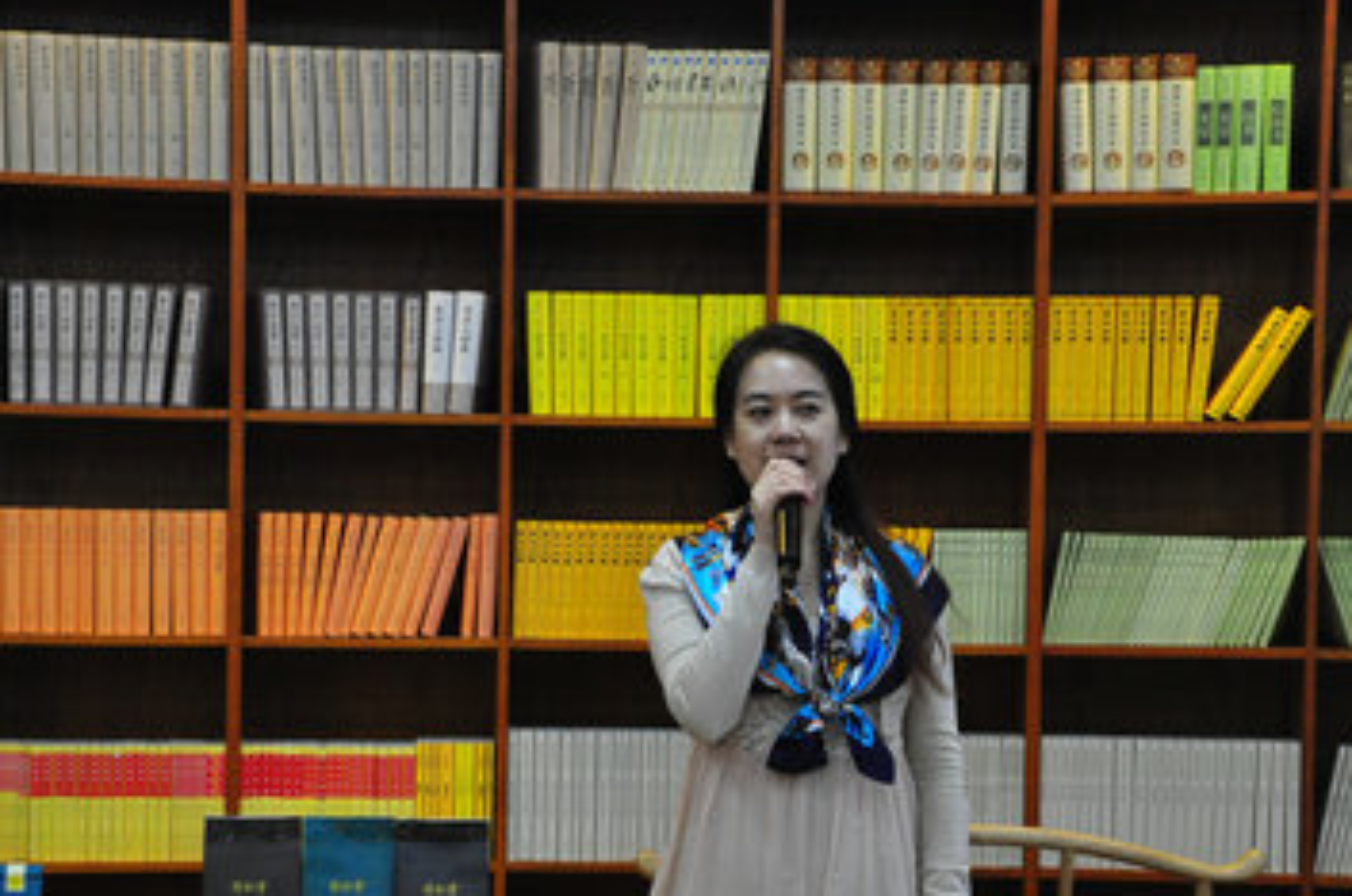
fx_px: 3186
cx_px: 578
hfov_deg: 23.9
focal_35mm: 85
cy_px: 620
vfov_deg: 16.0
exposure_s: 1/40
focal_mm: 40
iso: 1600
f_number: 5.6
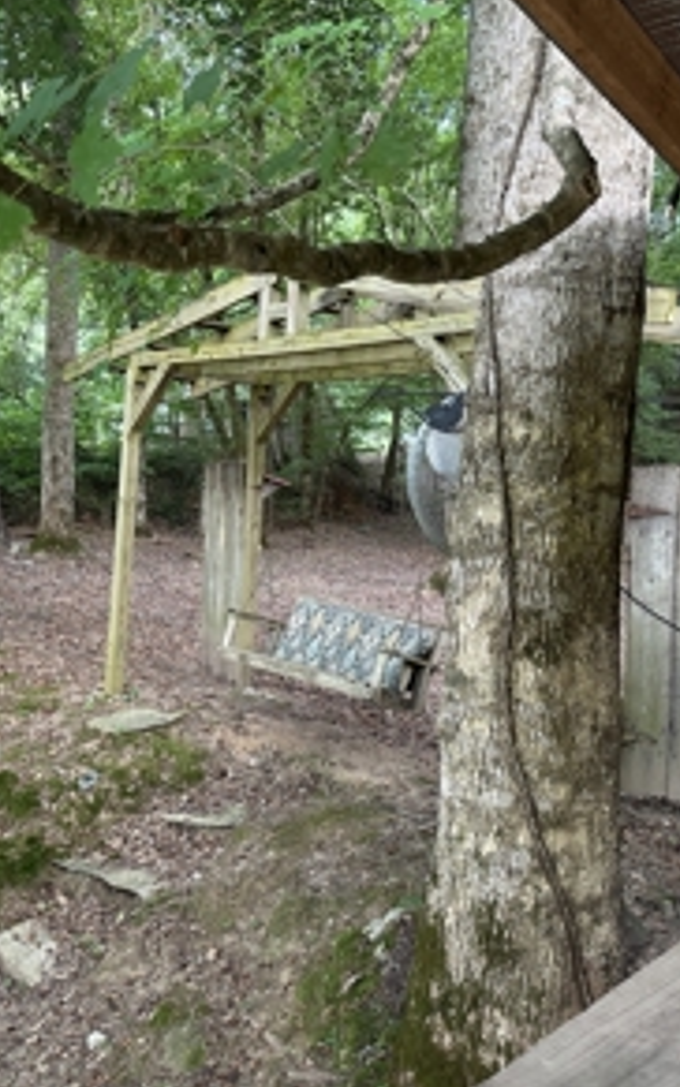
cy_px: 545
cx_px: 288
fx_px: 1037
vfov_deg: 55.3
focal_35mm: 35
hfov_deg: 36.2
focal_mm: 6.86
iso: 250
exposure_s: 1/60
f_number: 1.78
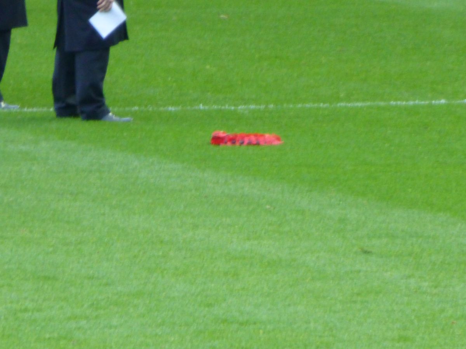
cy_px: 174
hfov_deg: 2.1
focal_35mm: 960
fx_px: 12924
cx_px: 233
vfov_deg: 1.5
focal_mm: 86
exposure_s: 1/25
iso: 400
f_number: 6.4
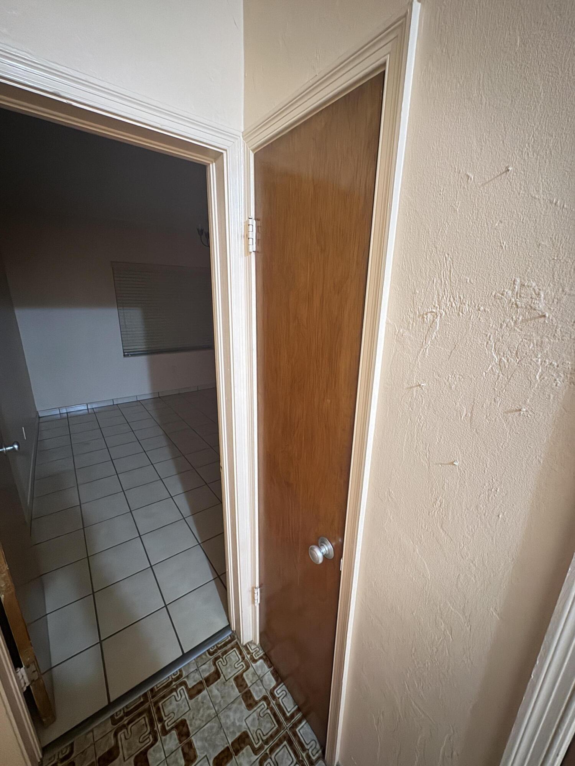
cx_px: 288
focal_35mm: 14
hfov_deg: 85.7
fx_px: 310
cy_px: 383
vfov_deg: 102.1
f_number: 2.2
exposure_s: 1/15
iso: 1250
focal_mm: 2.22
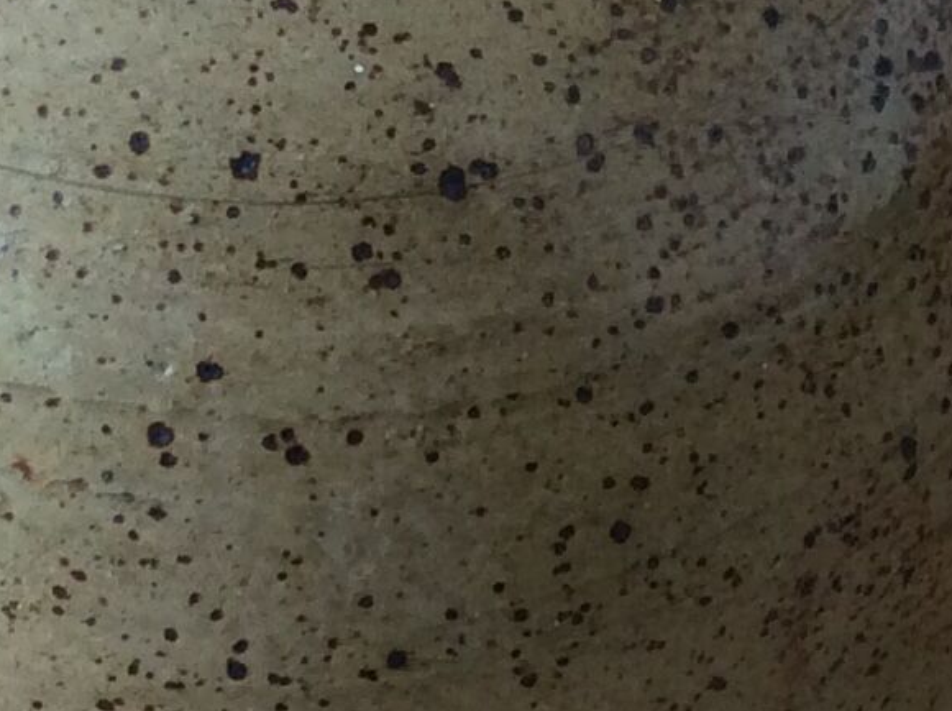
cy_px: 125
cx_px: 437
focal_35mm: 143
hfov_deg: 13.8
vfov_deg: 10.3
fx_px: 3926
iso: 40
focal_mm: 3.3
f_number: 2.4
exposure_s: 1/25
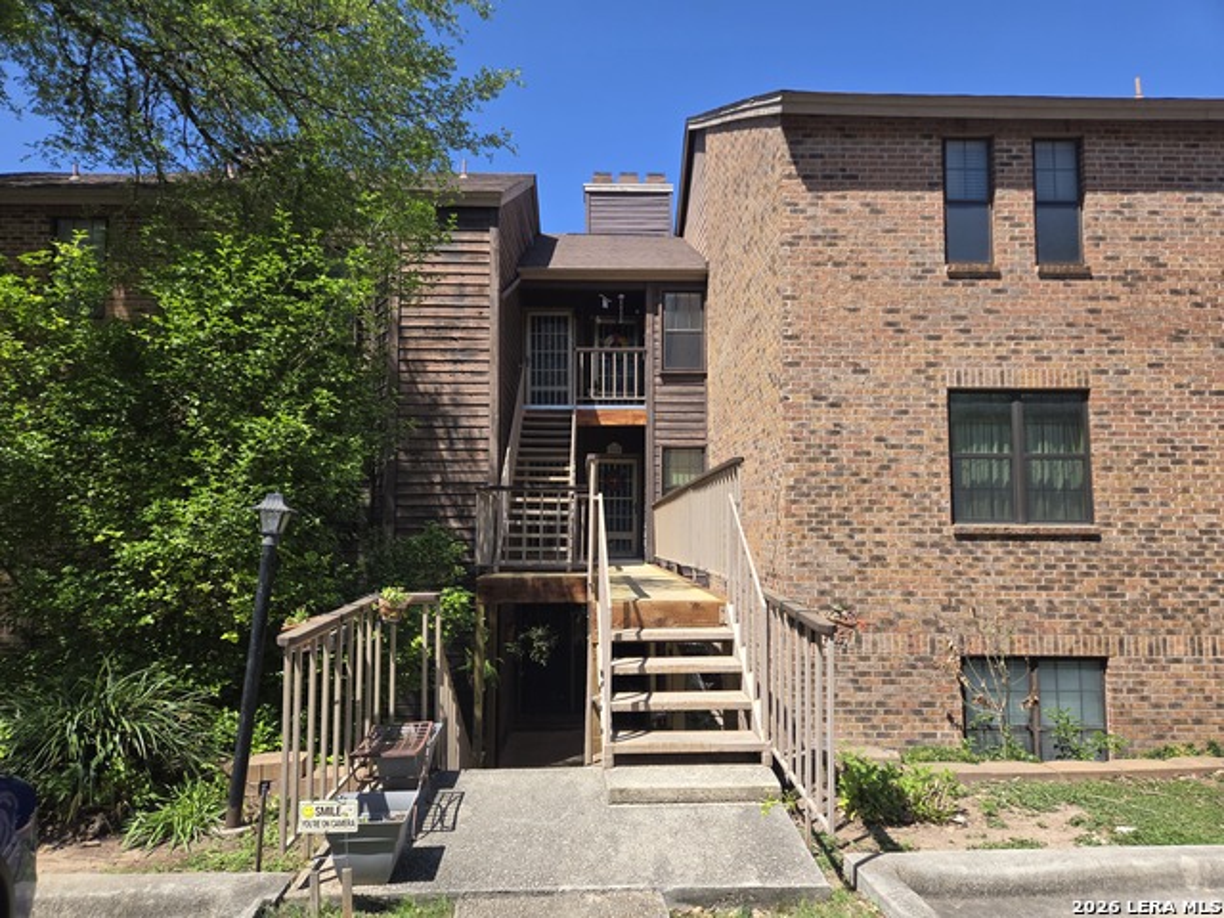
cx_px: 612
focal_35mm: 23
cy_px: 459
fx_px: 813
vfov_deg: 58.9
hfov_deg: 73.9
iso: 25
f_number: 1.8
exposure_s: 1/1154
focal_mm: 5.4
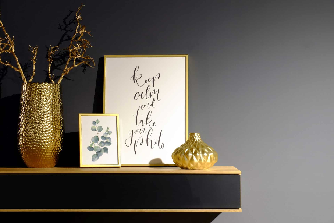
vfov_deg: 18.4
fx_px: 687
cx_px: 167
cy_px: 112
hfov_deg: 27.3
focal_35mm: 74
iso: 200
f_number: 10
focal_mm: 49.4
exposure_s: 1/1.1
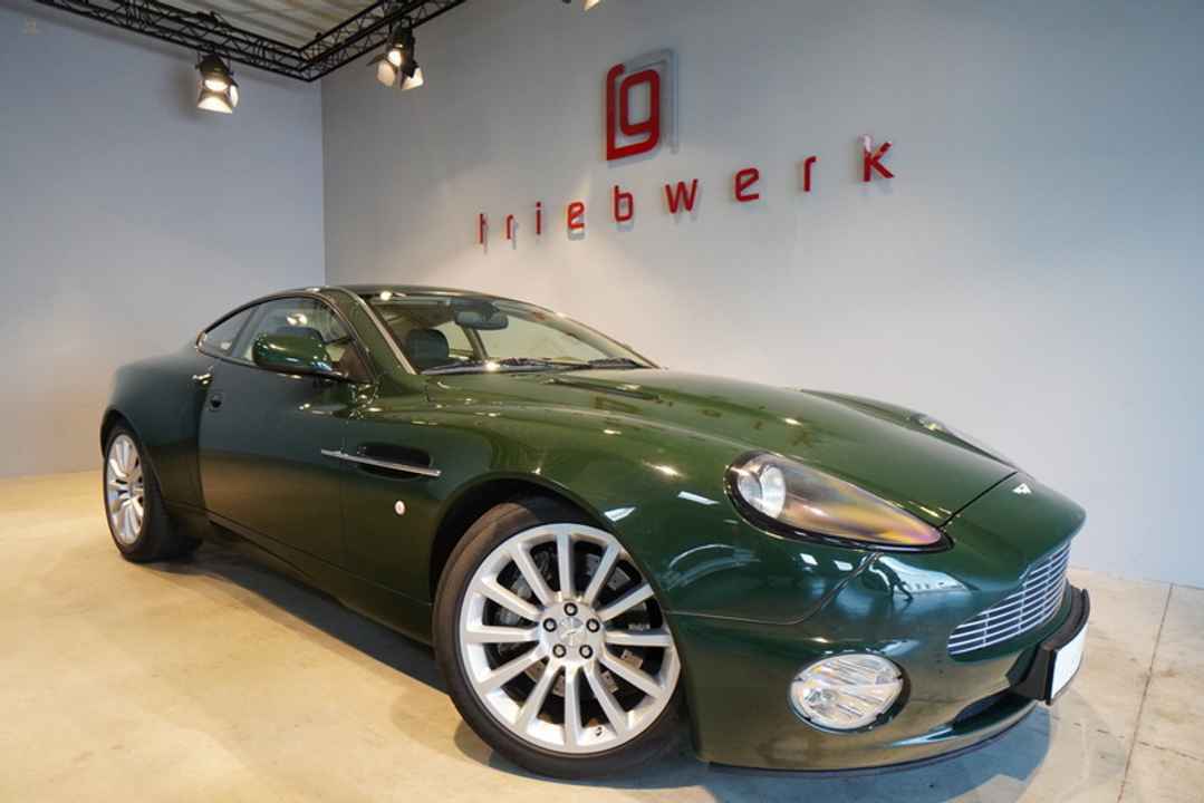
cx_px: 602
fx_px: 702
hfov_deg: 81.2
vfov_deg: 59.5
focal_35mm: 21
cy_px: 402
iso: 2000
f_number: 4.5
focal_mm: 14
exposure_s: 1/40
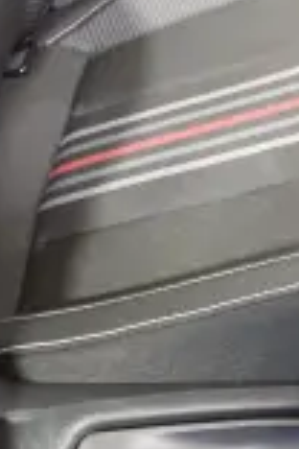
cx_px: 290
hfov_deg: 21.9
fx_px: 747
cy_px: 314
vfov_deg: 33.0
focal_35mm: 60
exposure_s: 1/20
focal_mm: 4.65
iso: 1000
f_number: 1.8
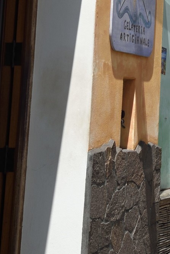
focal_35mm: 178
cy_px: -106
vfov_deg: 11.2
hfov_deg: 7.5
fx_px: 1261
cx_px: 279
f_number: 16
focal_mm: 50
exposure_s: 1/250
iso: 200
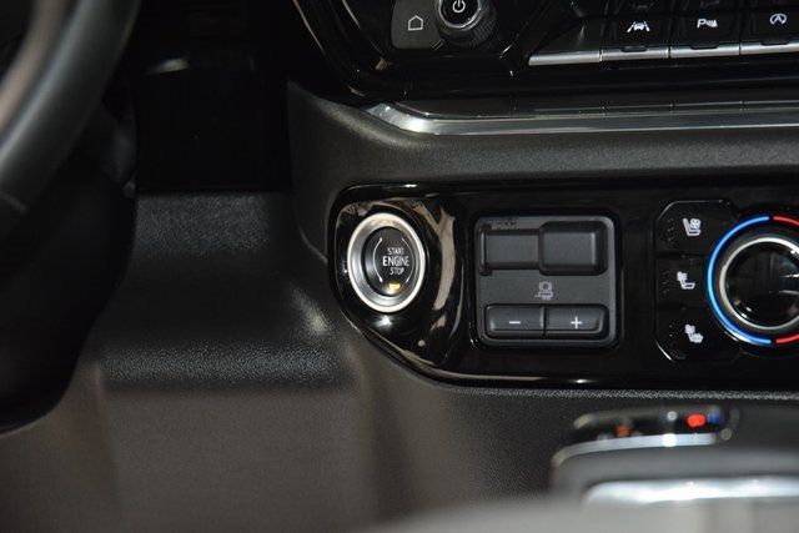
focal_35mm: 105
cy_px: 266
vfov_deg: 13.0
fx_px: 2331
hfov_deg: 19.5
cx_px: 400
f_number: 4.5
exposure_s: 1/20
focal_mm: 70
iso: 2500
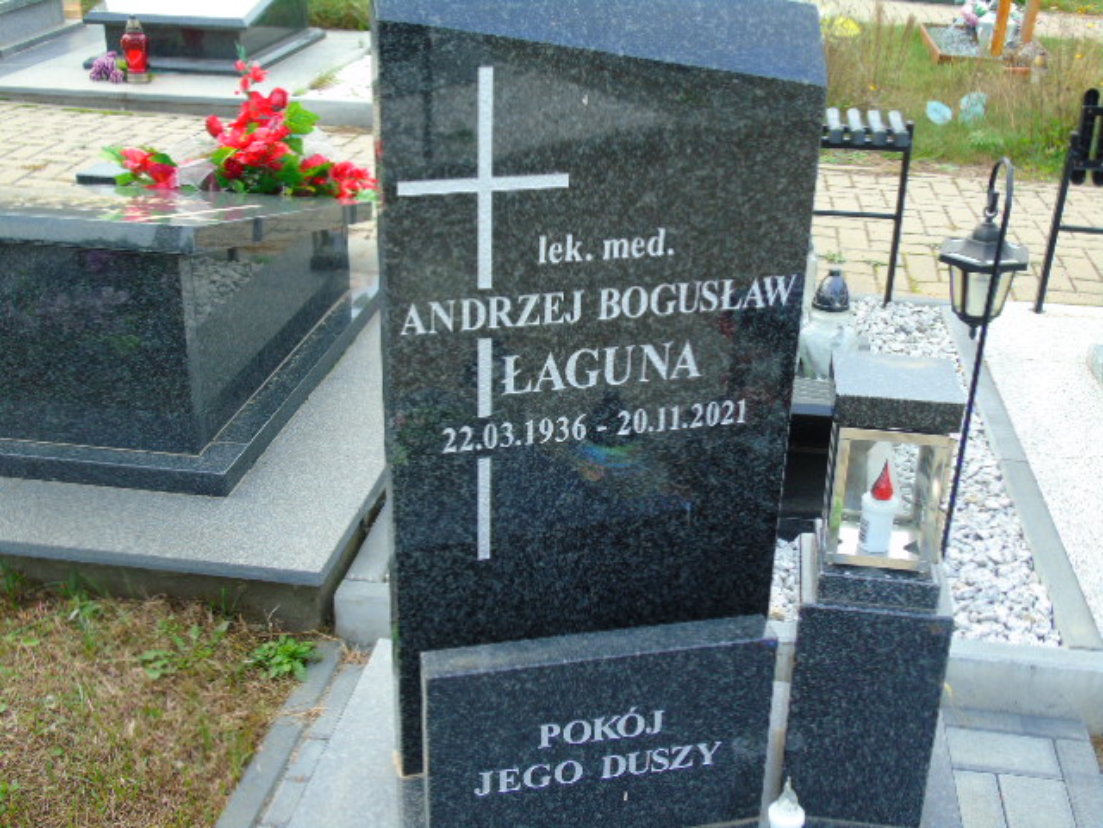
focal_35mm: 40
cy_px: 414
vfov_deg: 36.0
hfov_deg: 46.8
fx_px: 1275
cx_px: 552
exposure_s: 1/60
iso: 80
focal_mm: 7.1
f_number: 3.9
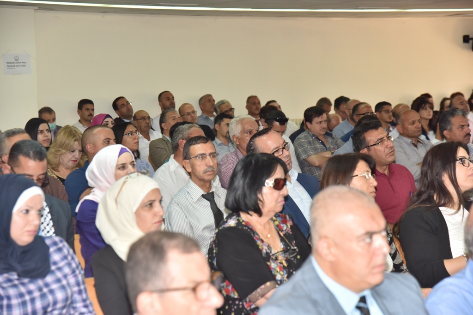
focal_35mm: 92
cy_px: 158
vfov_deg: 14.9
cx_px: 236
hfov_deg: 22.1
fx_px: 1209
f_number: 5.6
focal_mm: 92
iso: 1600
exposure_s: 1/200
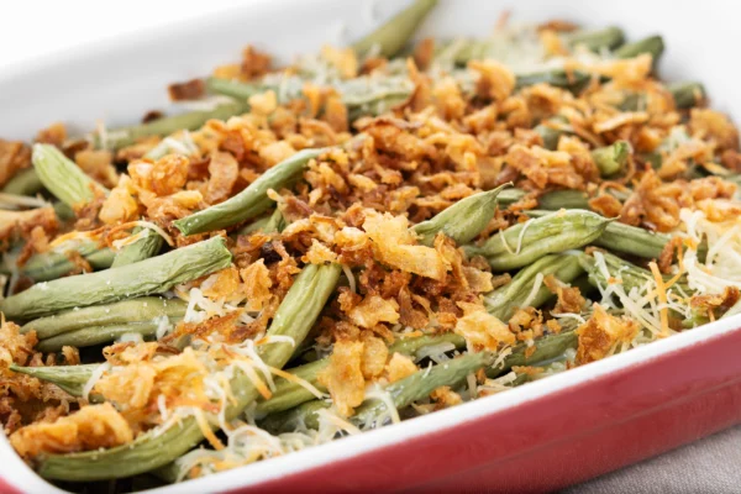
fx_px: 1852
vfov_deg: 15.2
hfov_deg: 22.6
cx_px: 370
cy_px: 247
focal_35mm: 90
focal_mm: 60
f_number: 4.5
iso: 100
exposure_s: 1/250
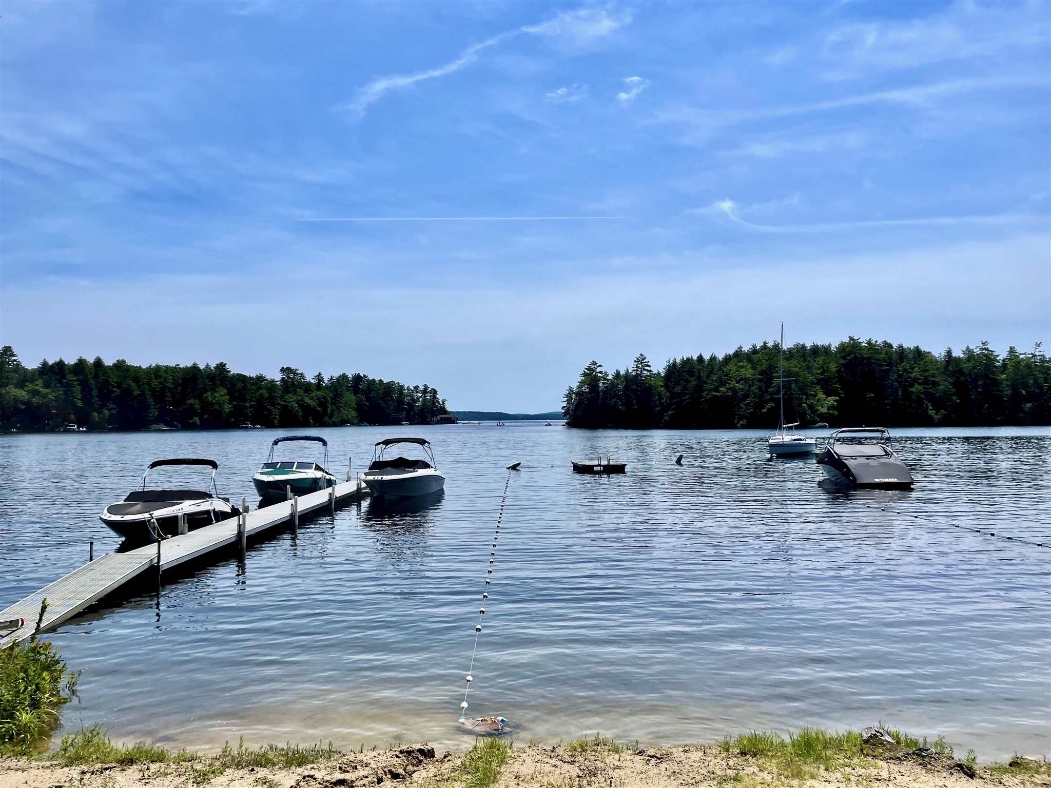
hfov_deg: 67.3
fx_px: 789
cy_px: 394
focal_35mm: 26
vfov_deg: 53.1
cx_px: 526
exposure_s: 1/9091
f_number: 1.6
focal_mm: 4.2
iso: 32
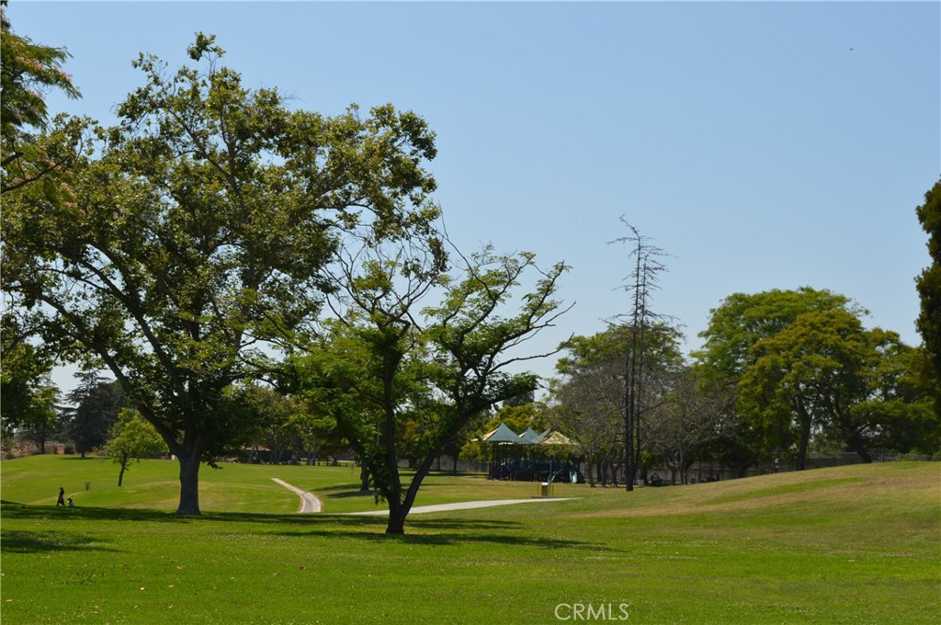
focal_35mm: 54
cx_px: 470
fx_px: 1410
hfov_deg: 36.9
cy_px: 312
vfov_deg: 25.0
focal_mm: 36
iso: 100
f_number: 8
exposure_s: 1/250
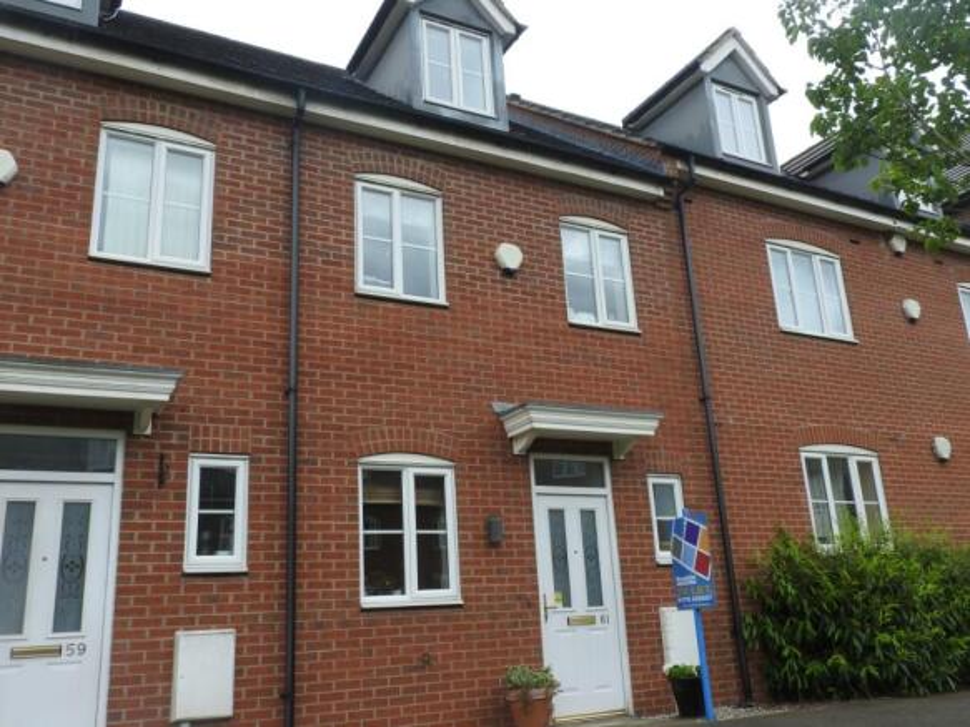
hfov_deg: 60.0
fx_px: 840
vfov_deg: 46.8
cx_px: 485
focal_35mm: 30
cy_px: 364
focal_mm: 5.4
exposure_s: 1/100
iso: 100
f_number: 6.3
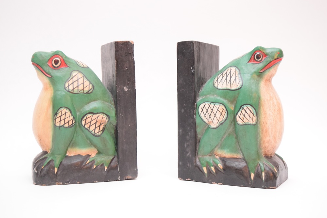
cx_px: 164
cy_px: 109
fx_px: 463
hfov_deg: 38.9
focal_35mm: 51
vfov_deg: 26.5
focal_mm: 34
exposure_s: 1/60
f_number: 4.5
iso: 3200
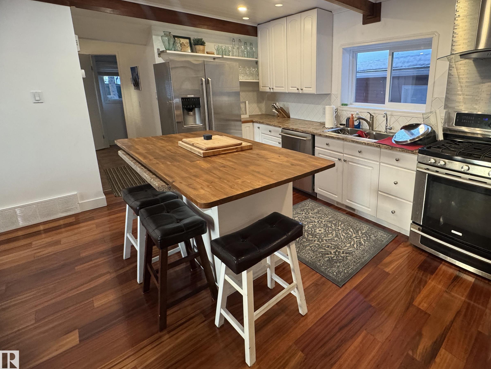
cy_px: 141
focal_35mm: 18
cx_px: 314
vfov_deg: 70.6
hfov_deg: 85.6
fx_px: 255
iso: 250
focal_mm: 2.22
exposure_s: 1/120
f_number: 2.2
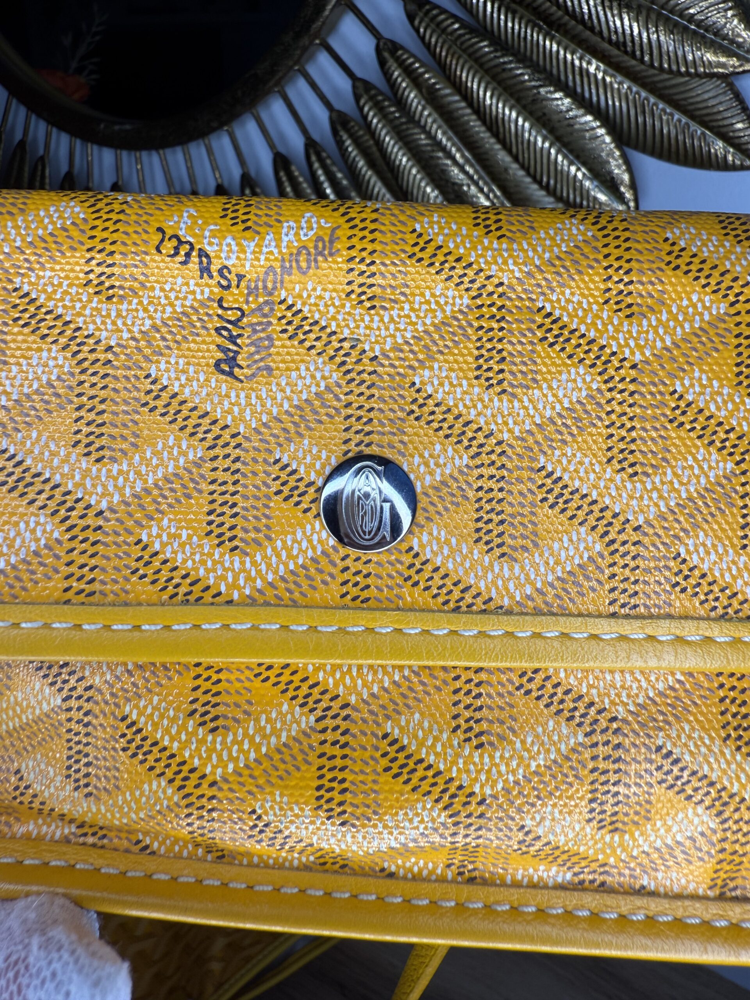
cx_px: 375
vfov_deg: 71.6
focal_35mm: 24
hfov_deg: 56.8
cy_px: 500
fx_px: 693
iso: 40
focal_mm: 2.22
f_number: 2.2
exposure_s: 1/143
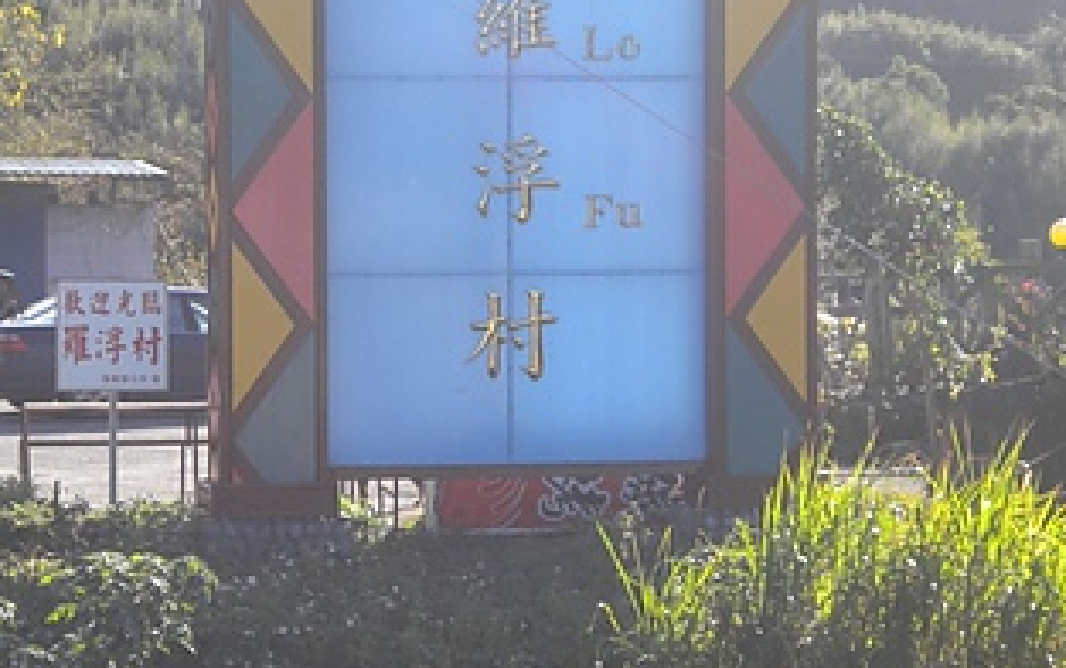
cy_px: 320
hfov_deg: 15.1
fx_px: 4011
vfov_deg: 9.5
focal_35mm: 138
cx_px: 433
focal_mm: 12.3
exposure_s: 1/246
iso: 80
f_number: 4.6
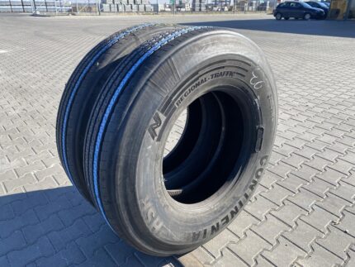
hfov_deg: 67.3
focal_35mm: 26
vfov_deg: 53.1
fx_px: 267
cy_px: 134
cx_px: 178
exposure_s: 1/898
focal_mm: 4.25
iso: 32
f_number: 1.8
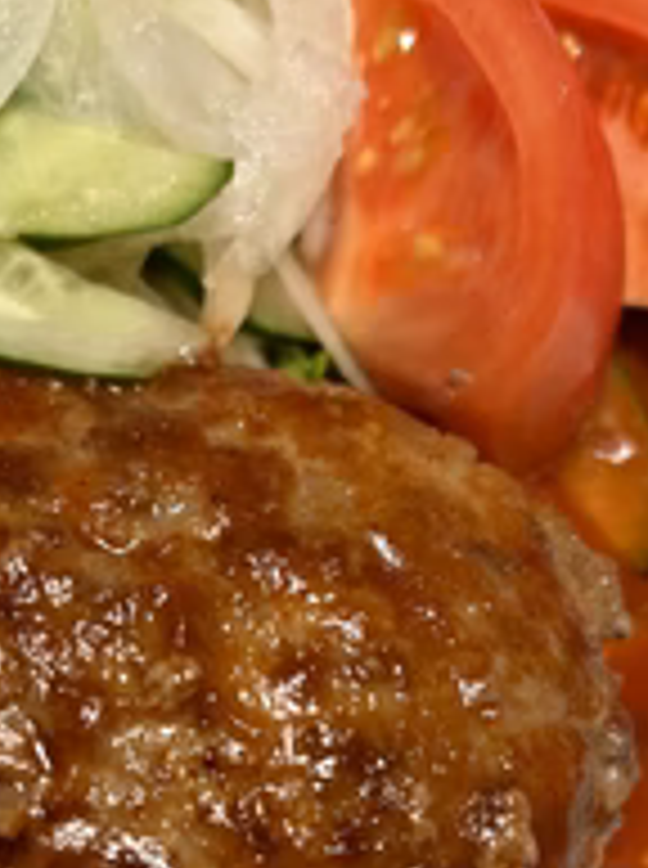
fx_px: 1352
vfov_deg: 33.9
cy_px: 765
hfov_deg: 26.7
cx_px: 189
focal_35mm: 54
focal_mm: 5.96
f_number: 1.6
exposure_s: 1/50
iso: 160
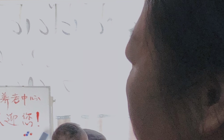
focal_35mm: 119
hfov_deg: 15.5
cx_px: -153
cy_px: 44
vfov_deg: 11.0
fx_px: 727
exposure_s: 1/17
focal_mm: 3.99
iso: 40
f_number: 1.8
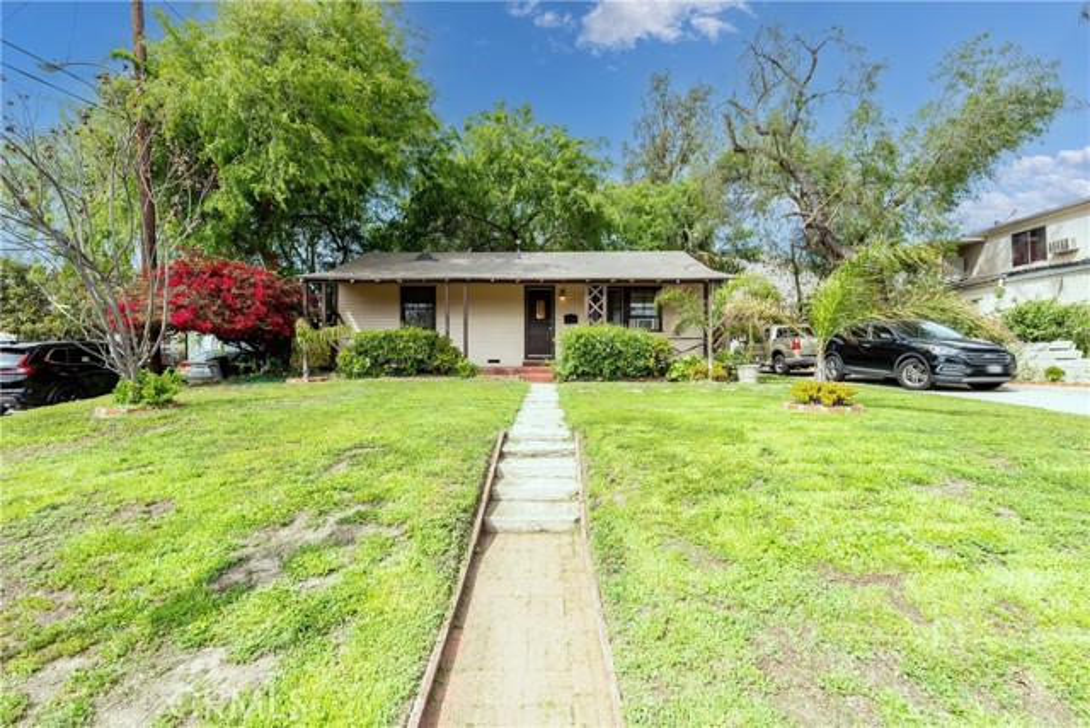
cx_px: 545
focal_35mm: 16
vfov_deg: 72.1
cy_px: 364
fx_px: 500
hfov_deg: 95.0
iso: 400
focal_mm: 16.5
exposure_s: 1/250
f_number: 8
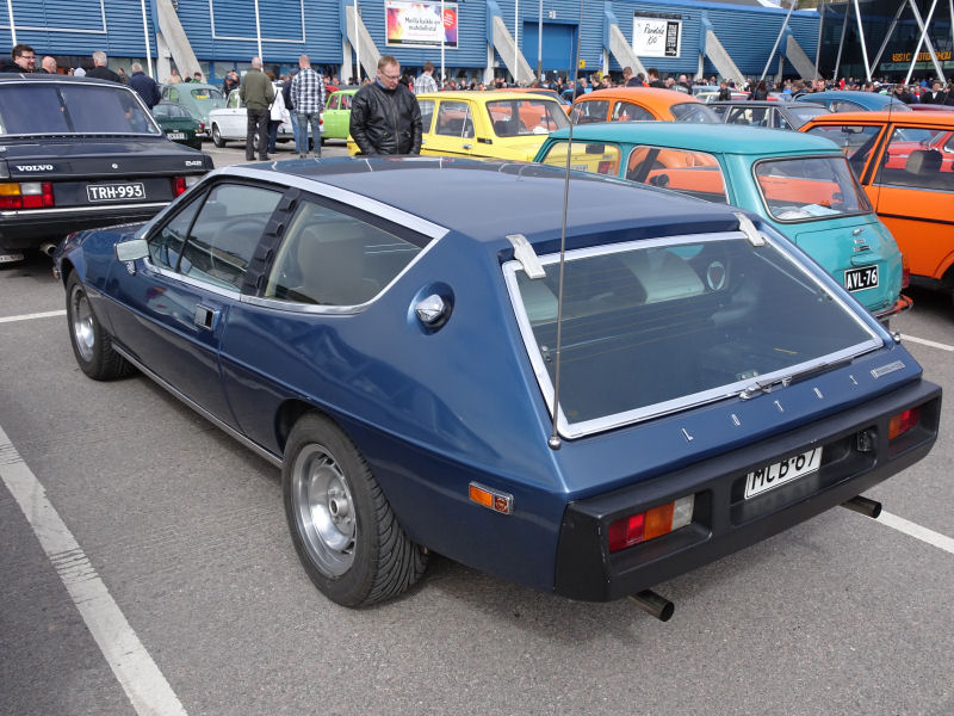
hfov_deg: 58.4
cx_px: 477
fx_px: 854
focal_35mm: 31
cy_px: 358
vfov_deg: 45.4
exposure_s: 1/500
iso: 80
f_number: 4
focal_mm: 5.26
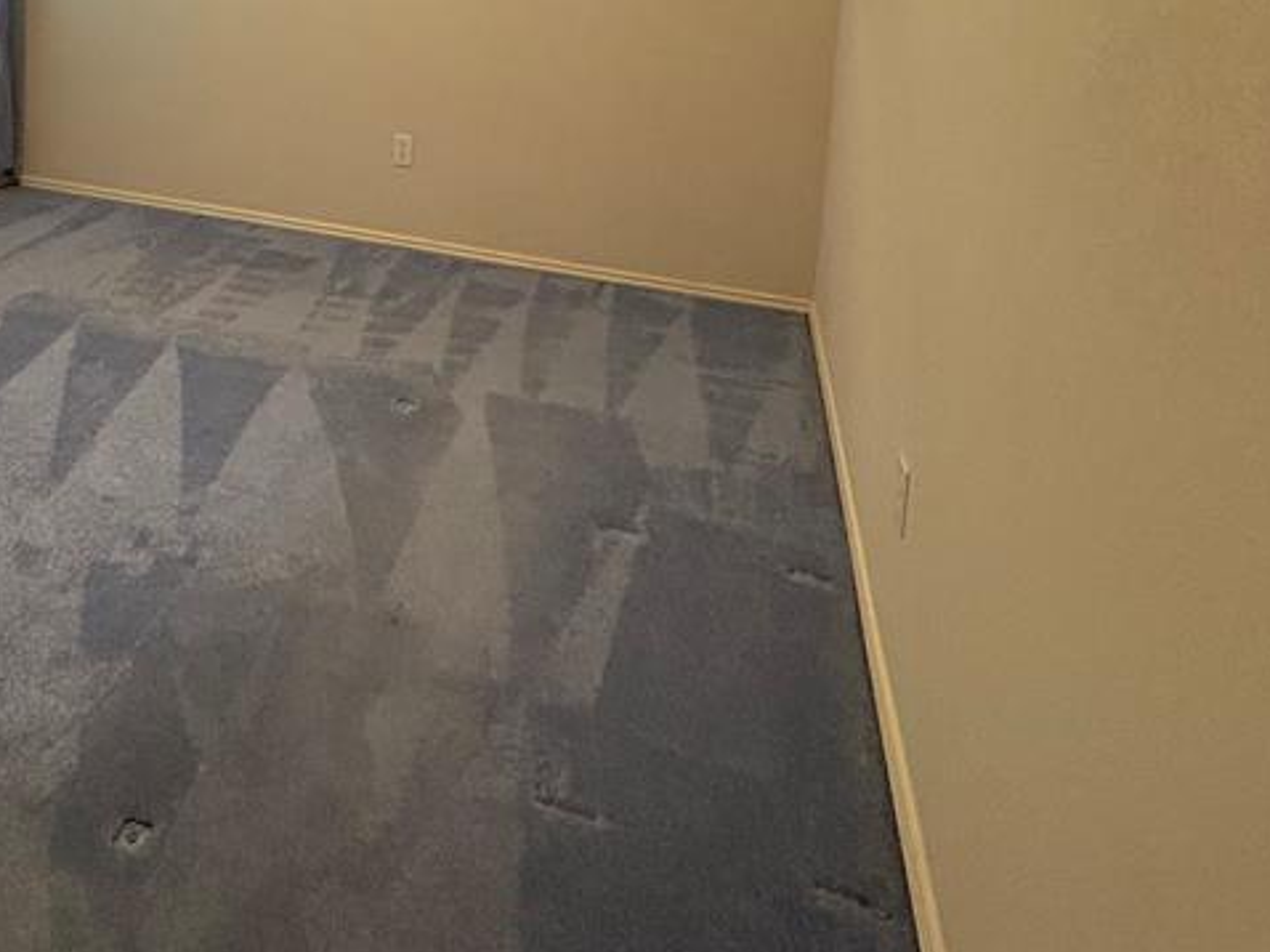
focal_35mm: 30
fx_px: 1100
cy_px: -5
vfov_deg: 40.7
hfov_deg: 57.2
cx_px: 327
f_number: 2.2
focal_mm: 2.22
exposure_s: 1/60
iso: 500
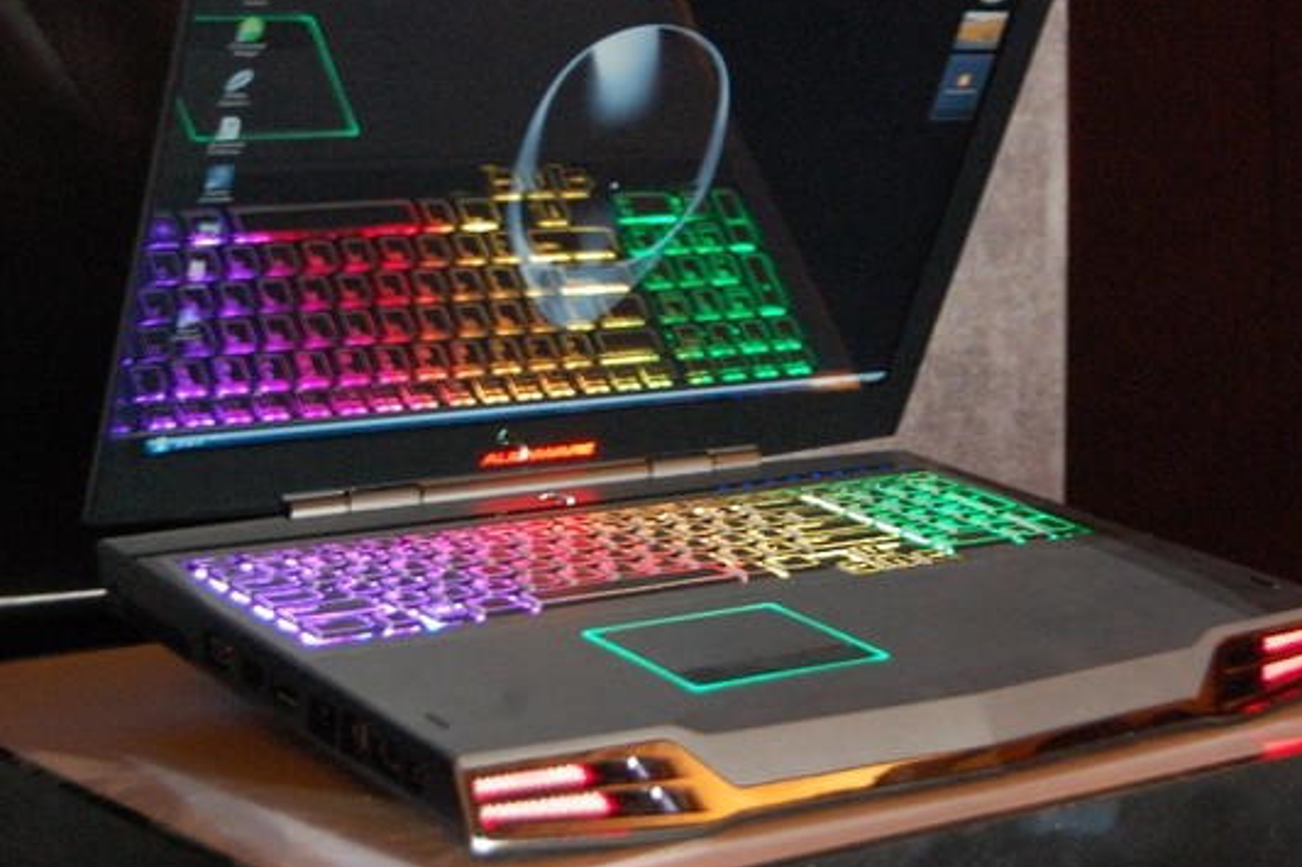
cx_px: 743
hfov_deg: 28.1
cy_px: 366
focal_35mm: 72
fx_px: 2603
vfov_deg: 18.9
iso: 1600
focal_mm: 40
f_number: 5
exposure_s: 1/3
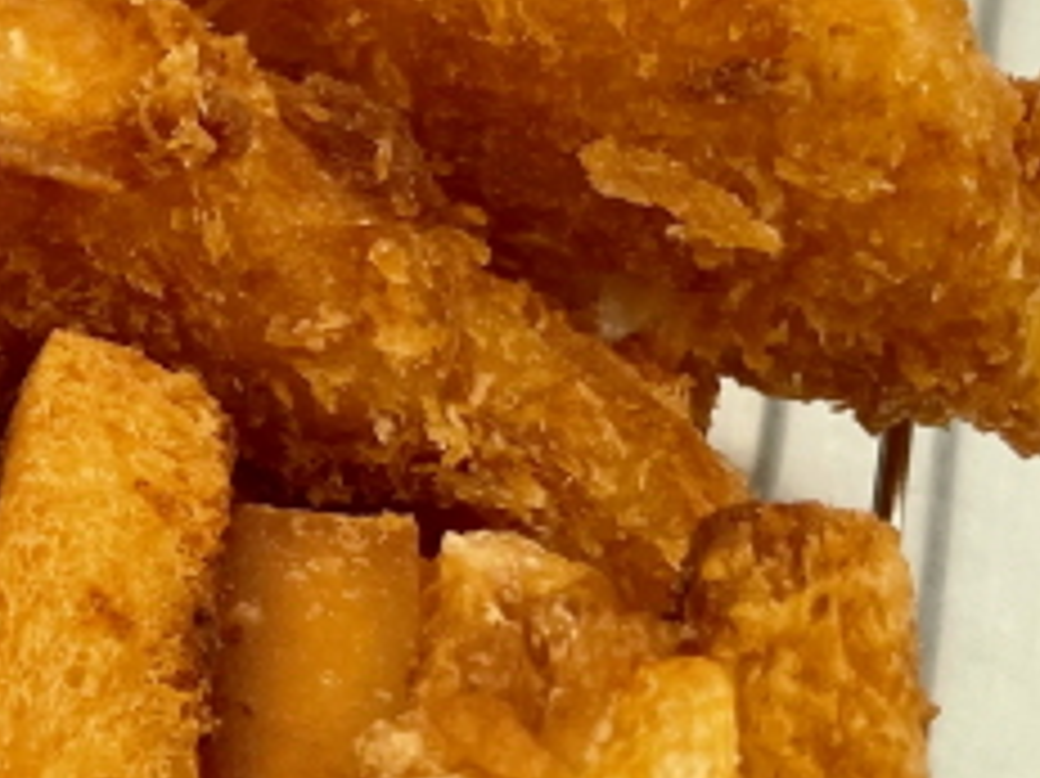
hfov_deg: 18.8
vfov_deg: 16.3
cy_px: 189
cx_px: -576
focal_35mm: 90
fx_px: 2703
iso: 32
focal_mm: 4.2
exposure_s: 1/924
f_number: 1.6
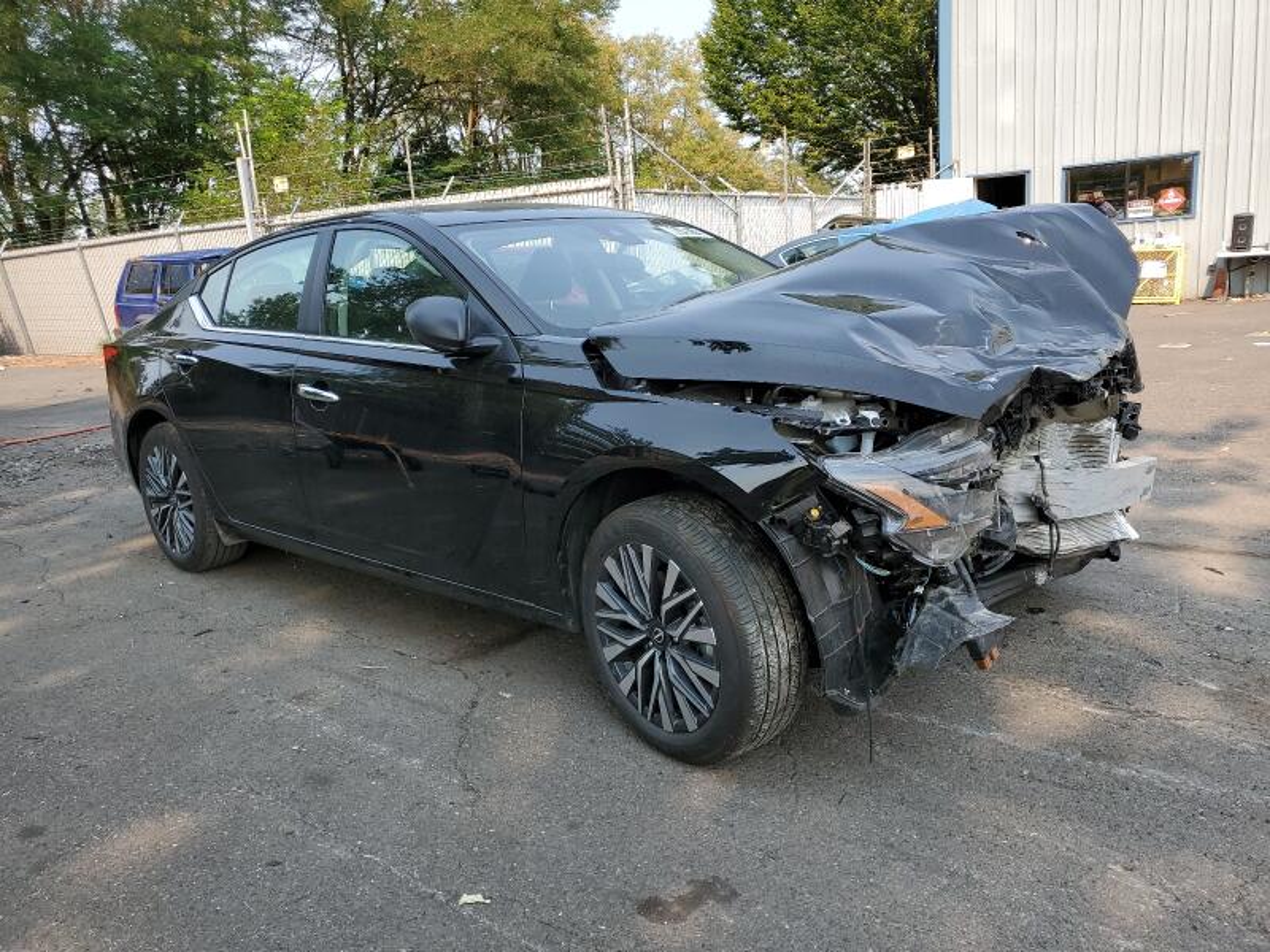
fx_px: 954
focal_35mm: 26
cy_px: 476
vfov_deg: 53.1
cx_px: 635
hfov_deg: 67.3
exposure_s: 1/1250
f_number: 1.5
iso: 50
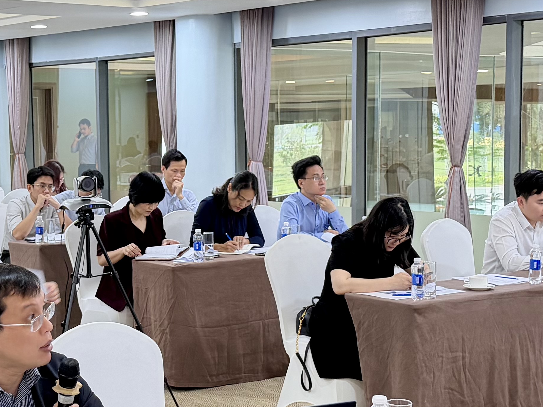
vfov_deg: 19.6
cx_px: 181
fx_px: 1176
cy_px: 238
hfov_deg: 25.9
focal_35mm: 75
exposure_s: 1/50
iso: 250
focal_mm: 6.76
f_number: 1.78
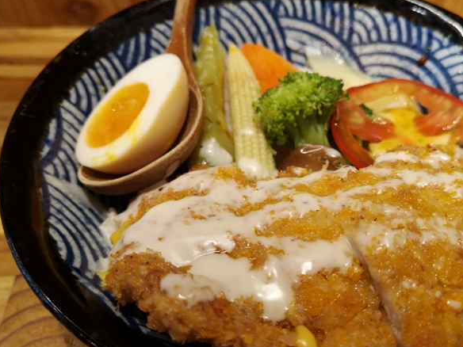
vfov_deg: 38.6
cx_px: 283
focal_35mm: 37
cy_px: 196
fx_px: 495
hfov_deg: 49.7
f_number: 1.8
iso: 200
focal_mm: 3.95
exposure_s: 1/40
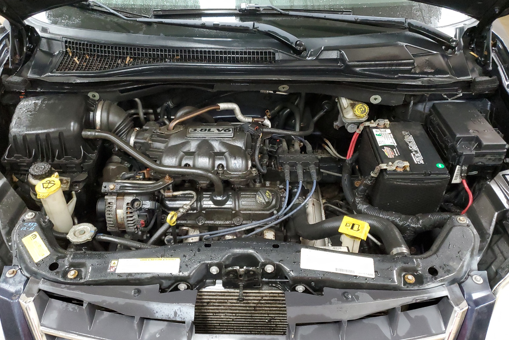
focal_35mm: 28
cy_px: 156
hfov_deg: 65.5
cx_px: 253
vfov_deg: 46.4
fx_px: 396
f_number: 1.5
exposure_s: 1/40
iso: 355
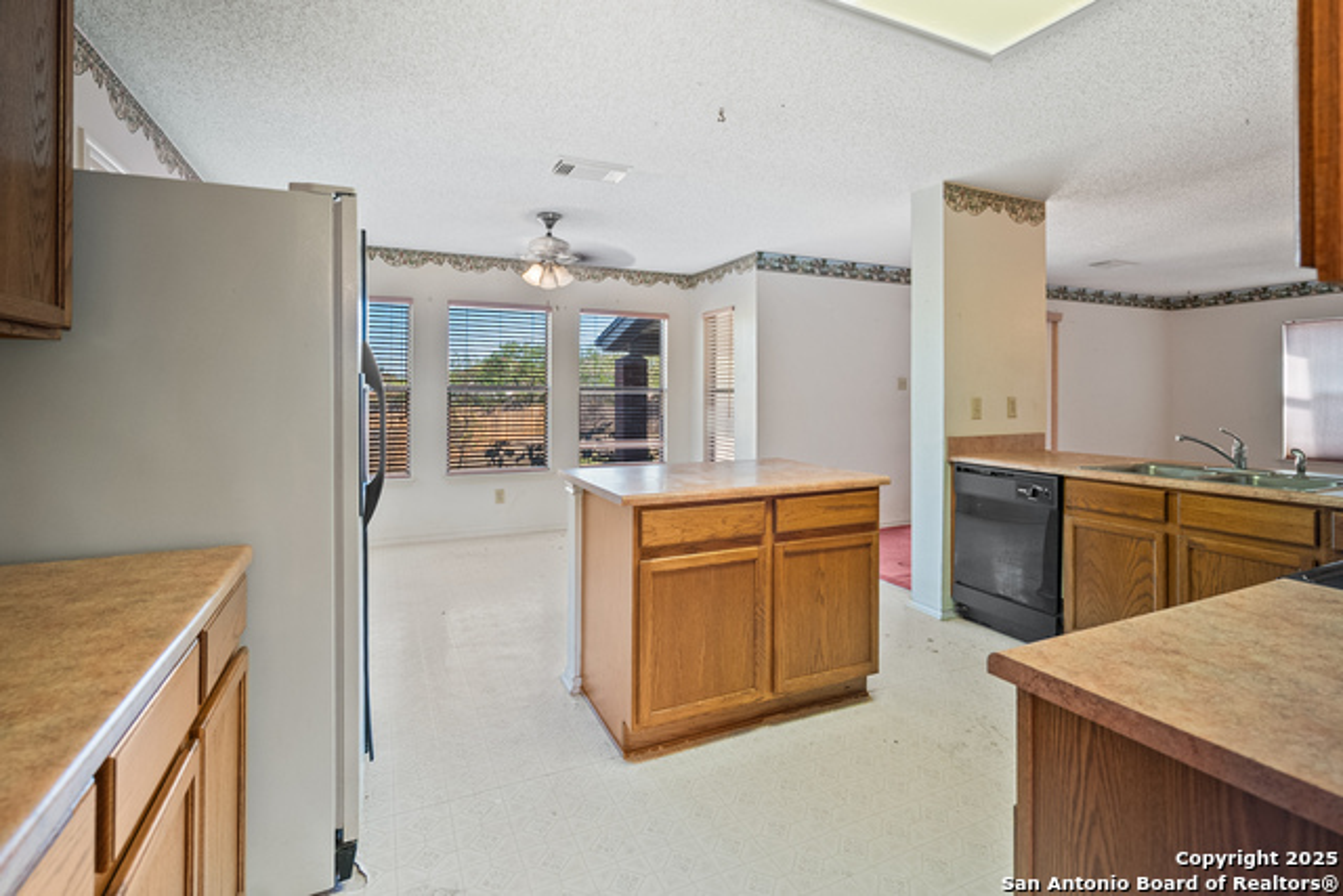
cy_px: 448
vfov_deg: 73.8
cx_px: 672
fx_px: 597
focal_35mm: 16
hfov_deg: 96.7
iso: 800
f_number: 4
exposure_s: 1
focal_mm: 16
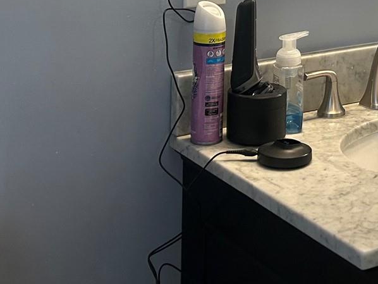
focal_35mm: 89
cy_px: -151
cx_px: 389
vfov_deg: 15.3
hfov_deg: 21.2
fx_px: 972
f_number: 1.5
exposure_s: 1/60
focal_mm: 5.7
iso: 80
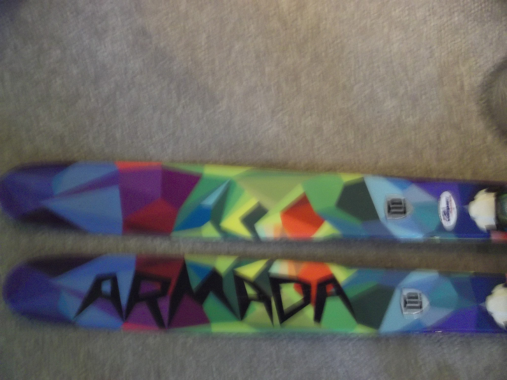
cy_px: 190
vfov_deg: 37.7
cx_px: 254
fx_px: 557
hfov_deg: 49.0
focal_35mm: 38
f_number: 4.5
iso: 320
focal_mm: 6.3
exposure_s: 1/8
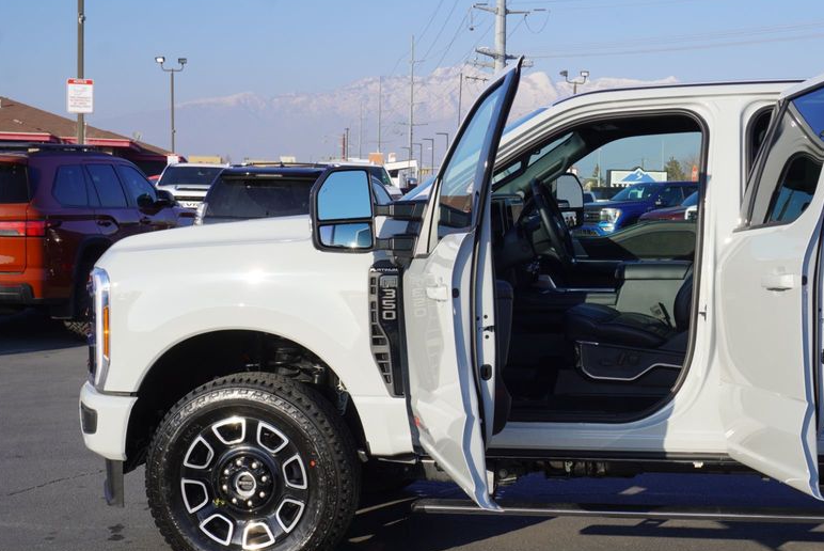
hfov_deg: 34.4
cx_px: 539
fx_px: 1321
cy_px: 321
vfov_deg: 23.5
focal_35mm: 58
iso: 100
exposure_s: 1/125
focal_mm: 29
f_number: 10
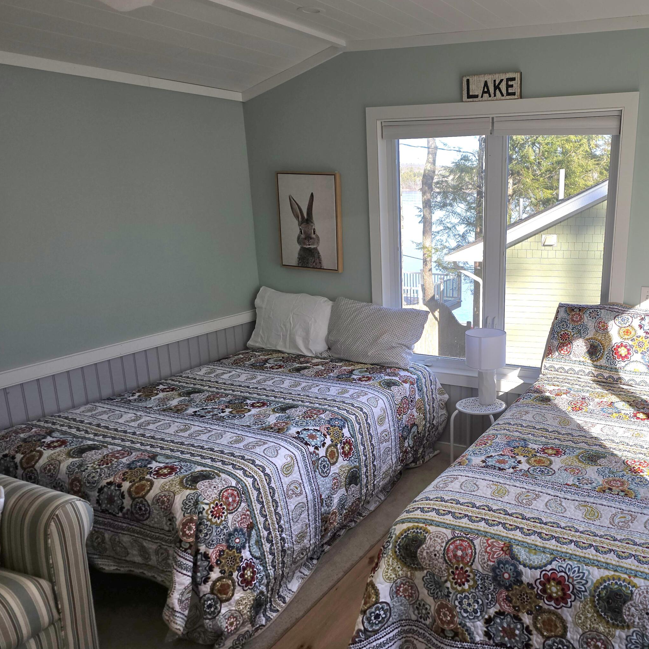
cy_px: 346
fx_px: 636
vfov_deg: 54.0
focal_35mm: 30
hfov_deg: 52.6
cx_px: 452
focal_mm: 6.3
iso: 12
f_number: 1.7
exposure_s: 1/182
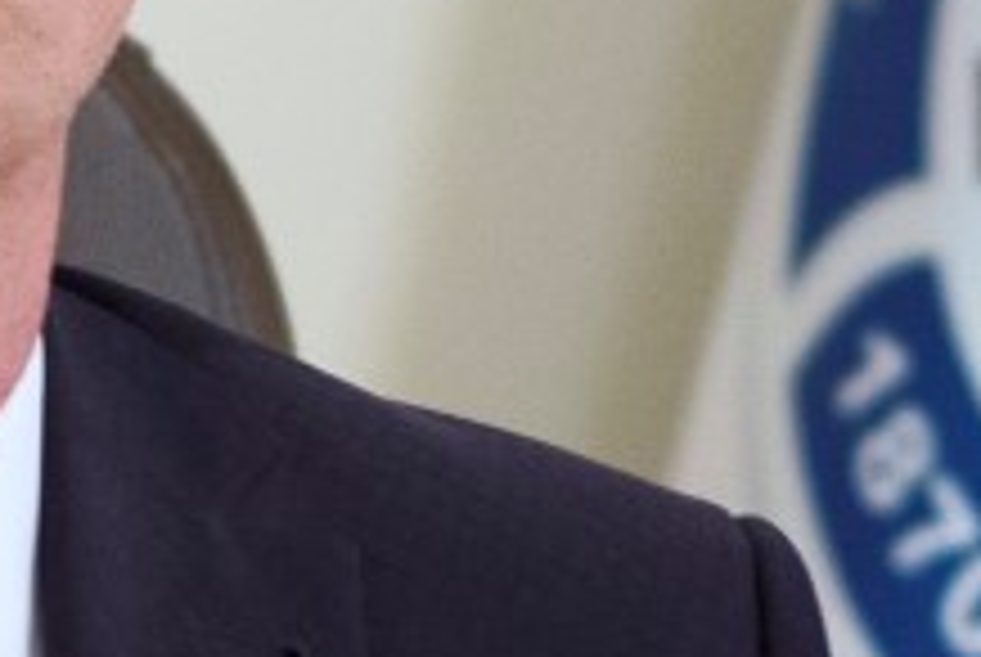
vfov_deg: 1.6
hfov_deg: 2.5
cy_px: 922
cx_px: 414
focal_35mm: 838
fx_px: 22866
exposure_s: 1/60
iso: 500
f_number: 2.5
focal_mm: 75
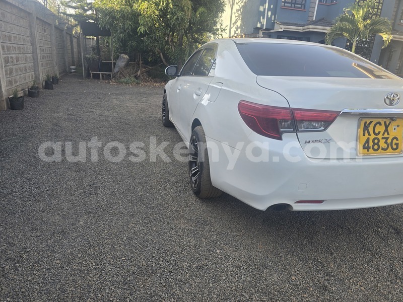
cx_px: 202
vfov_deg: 58.9
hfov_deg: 73.9
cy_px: 151
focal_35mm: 23
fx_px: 268
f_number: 1.7
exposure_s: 1/180
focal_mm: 6.3
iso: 40
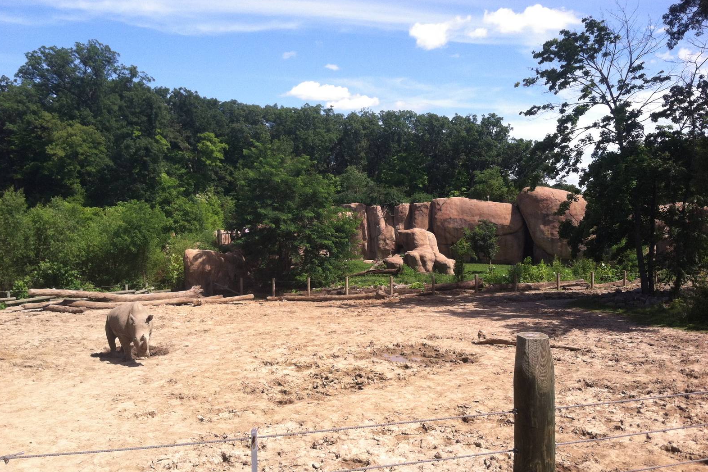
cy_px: 252
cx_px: 349
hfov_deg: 51.9
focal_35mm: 37
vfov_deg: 35.9
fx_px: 728
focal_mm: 3.85
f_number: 2.8
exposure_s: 1/811
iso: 80
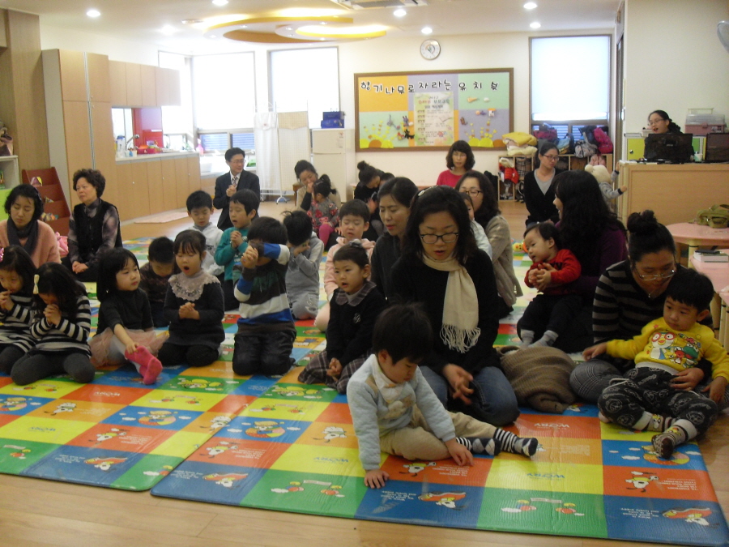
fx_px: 779
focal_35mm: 37
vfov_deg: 38.7
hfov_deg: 50.1
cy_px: 274
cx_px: 364
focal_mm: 6.3
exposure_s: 1/20
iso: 200
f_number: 2.8
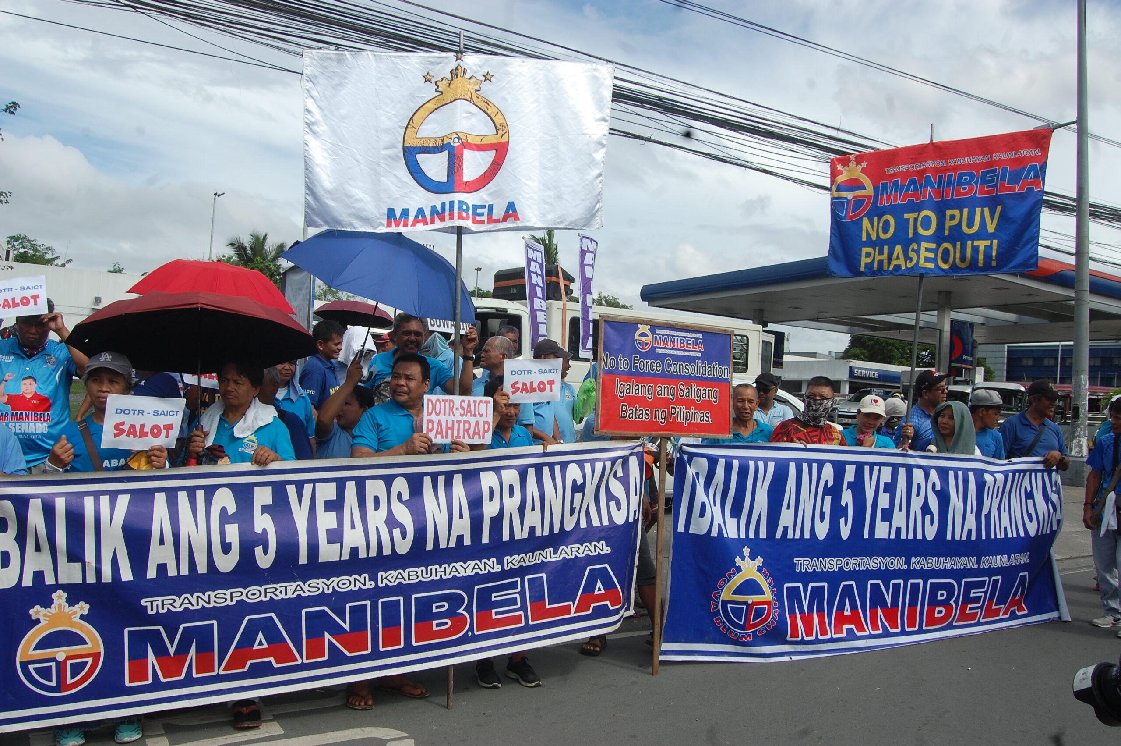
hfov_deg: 67.4
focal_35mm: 27
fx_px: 840
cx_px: 560
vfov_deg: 47.8
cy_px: 373
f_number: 10
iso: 200
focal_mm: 18
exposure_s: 1/320
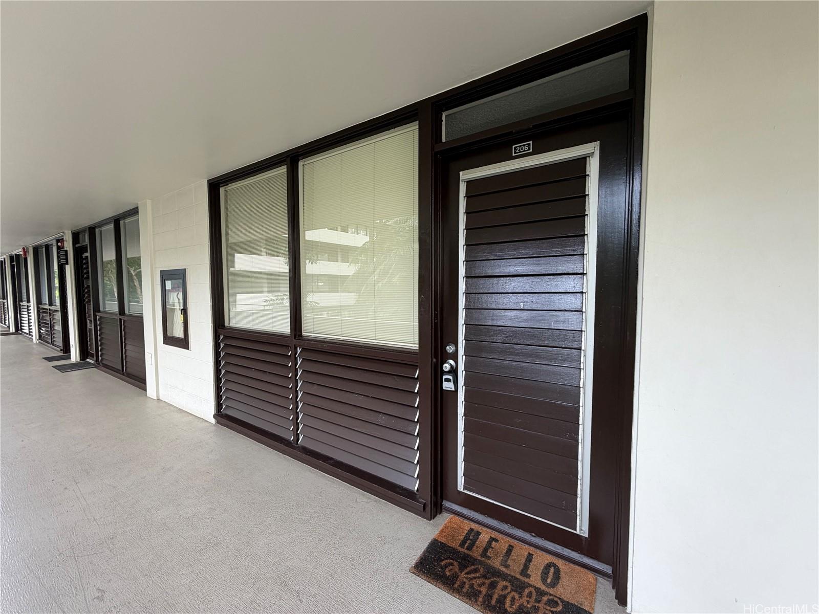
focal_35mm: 14
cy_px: 307
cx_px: 410
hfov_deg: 102.1
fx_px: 331
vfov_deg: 85.7
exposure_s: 1/121
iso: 80
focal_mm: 2.22
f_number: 2.2
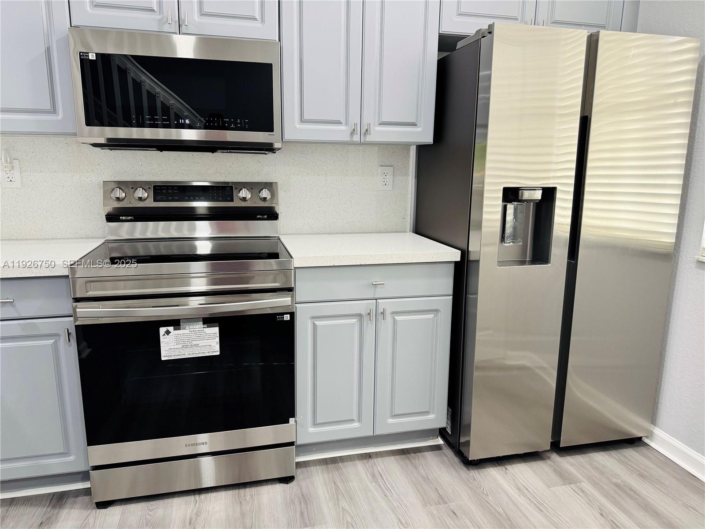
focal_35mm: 24
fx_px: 489
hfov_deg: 71.6
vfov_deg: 56.8
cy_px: 264
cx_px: 352
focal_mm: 6.76
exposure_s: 1/60
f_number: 1.78
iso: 200
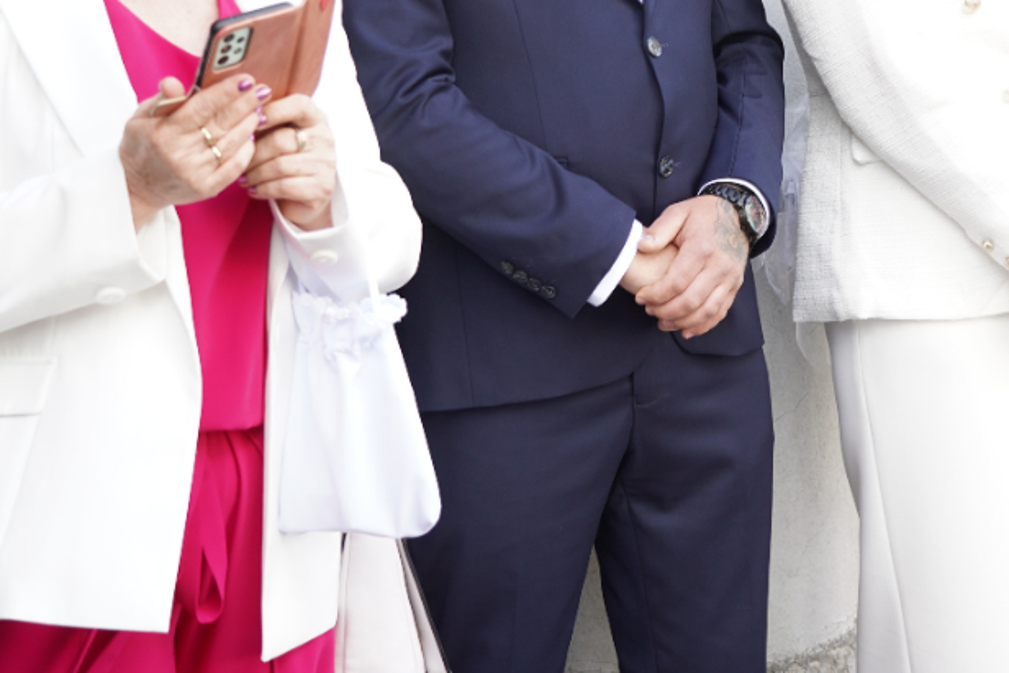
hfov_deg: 21.1
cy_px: 70
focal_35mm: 95
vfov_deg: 14.3
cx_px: 837
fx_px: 2663
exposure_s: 1/100
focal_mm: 45
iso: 160
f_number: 4
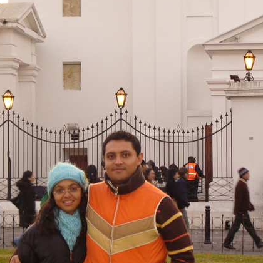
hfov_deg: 13.2
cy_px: 142
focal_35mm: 132
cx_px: 113
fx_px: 1135
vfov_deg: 13.2
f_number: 3.5
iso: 100
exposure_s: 1/30
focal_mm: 16.1
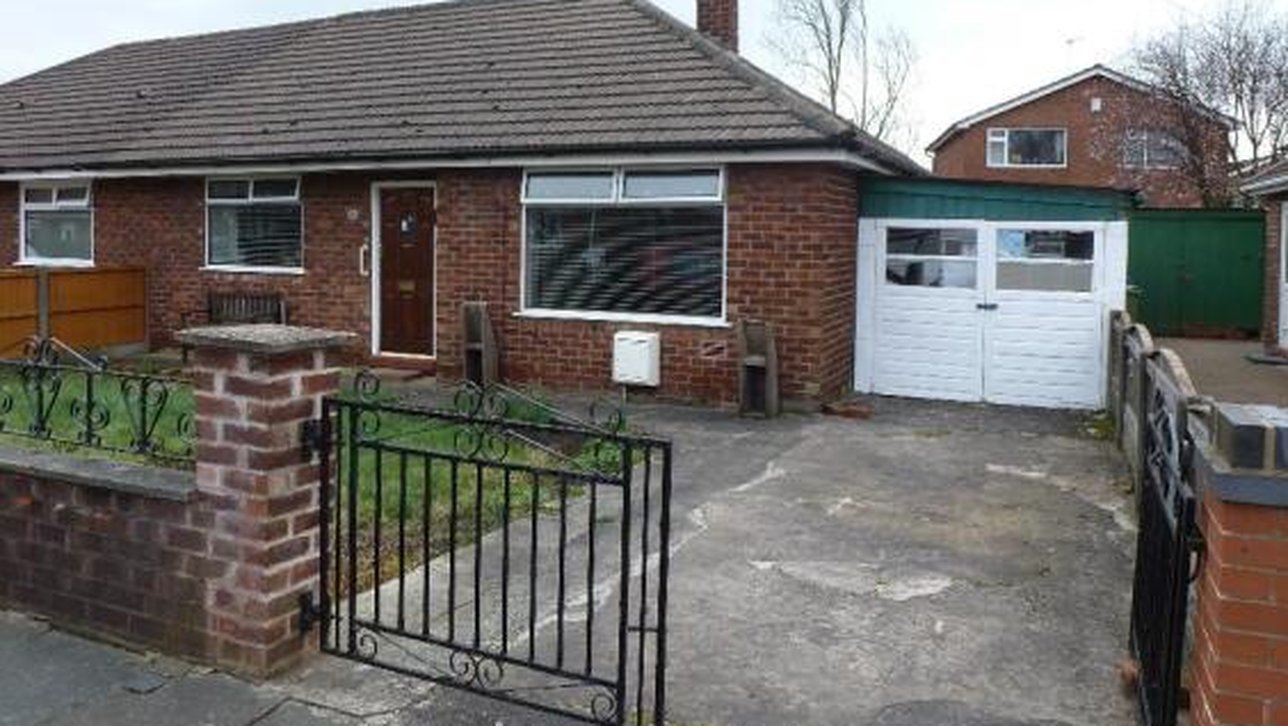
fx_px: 923
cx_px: 627
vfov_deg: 42.6
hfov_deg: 69.8
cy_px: 273
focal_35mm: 27
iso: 100
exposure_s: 1/160
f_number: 4
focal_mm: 4.3
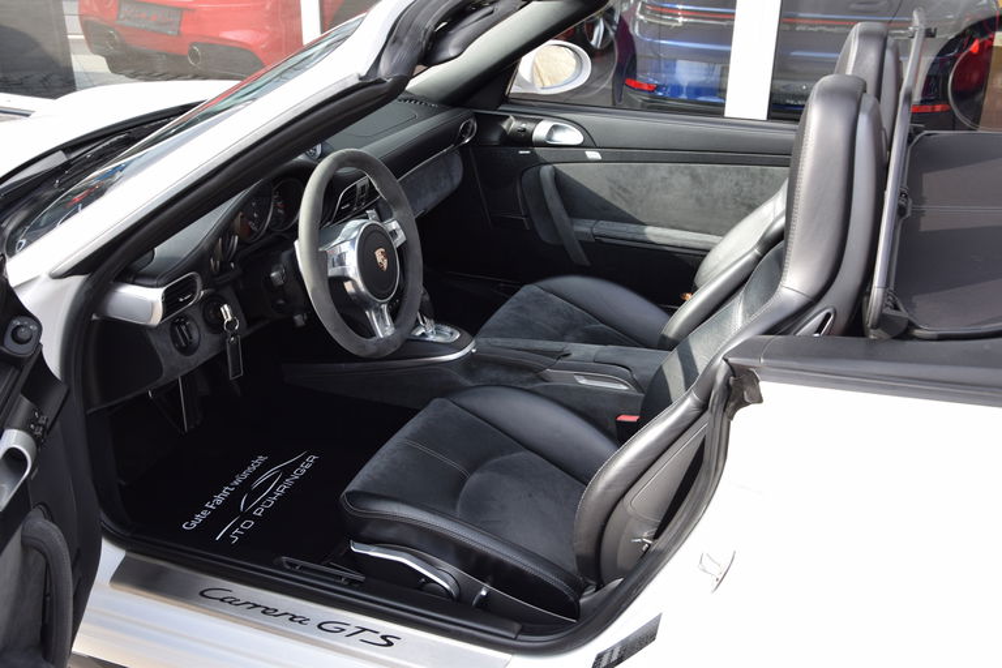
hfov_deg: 49.6
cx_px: 501
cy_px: 334
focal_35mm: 39
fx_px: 1085
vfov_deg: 34.2
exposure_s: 1/250
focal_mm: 26
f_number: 8
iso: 400
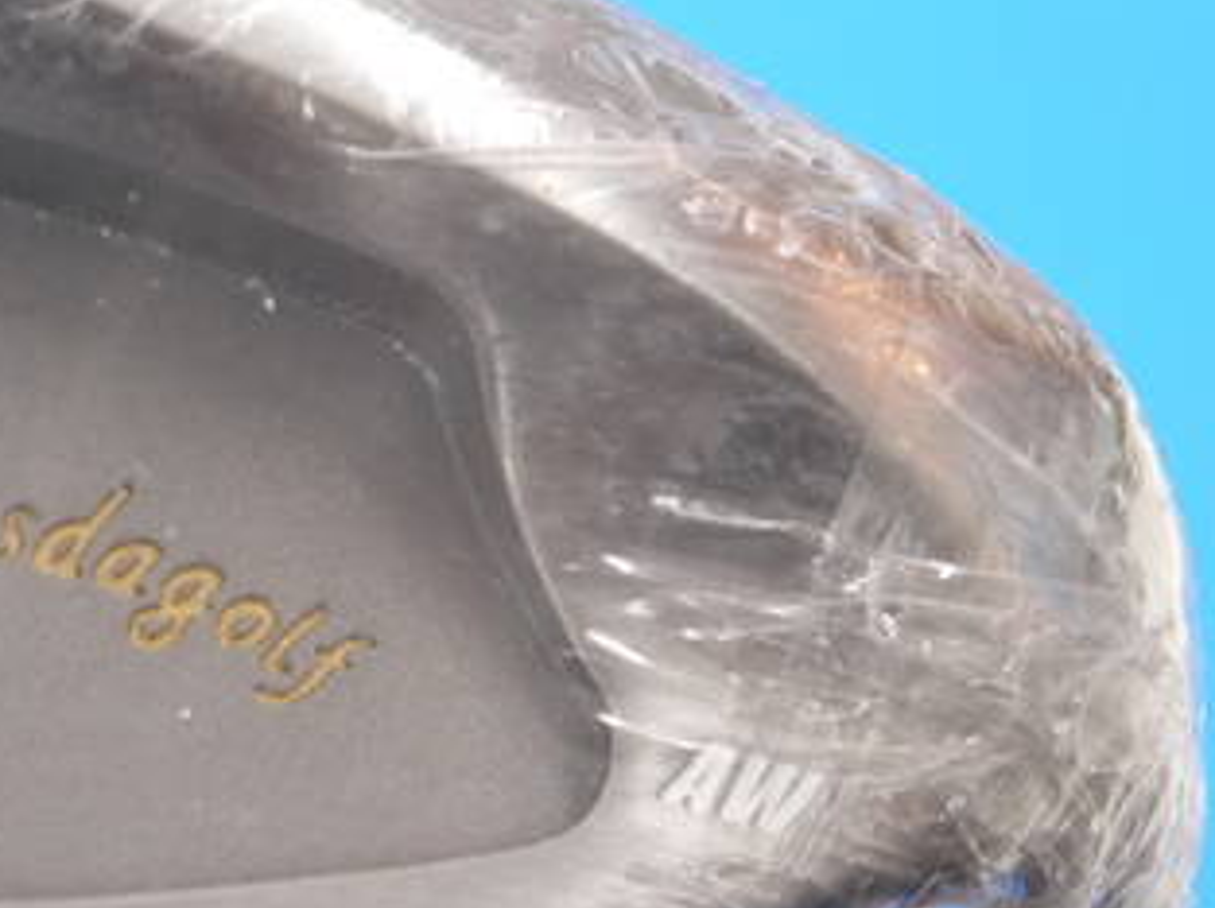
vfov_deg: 8.6
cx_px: 97
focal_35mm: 172
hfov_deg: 11.4
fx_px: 6030
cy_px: 392
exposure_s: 1/80
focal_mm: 42
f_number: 5.6
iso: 800
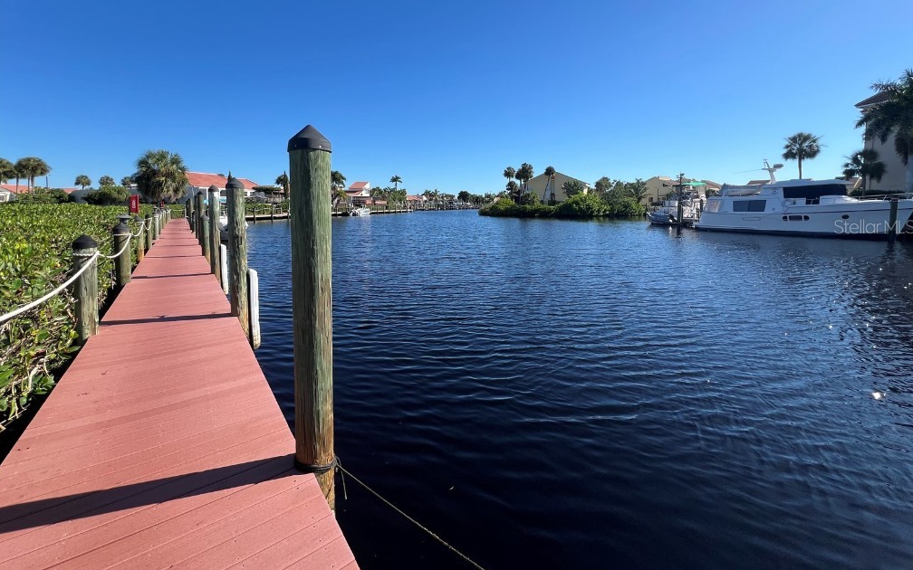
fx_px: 348
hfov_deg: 105.3
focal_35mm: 14
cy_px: 226
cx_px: 456
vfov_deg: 77.7
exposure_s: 1/1309
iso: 32
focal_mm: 1.57
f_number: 1.8
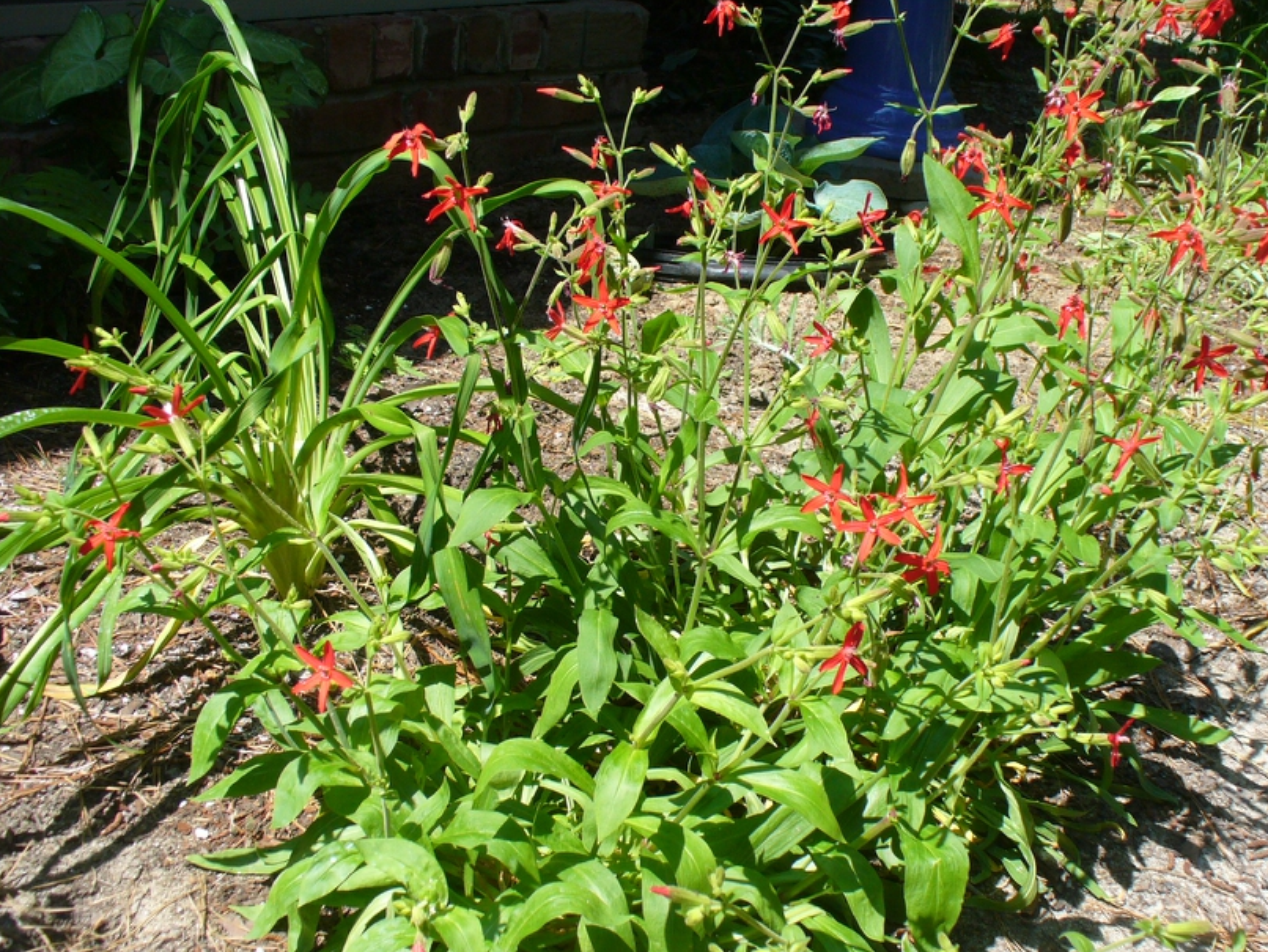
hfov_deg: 40.2
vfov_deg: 30.9
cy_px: 524
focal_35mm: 47
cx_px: 760
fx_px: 1722
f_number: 5.6
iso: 80
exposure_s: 1/160
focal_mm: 6.1
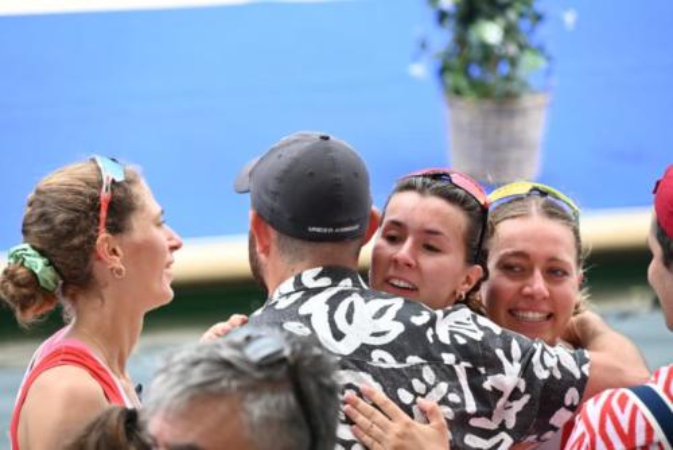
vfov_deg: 6.9
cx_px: 336
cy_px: 225
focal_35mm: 200
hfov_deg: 10.3
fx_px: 3741
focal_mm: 200
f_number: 6.3
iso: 500
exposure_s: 1/250
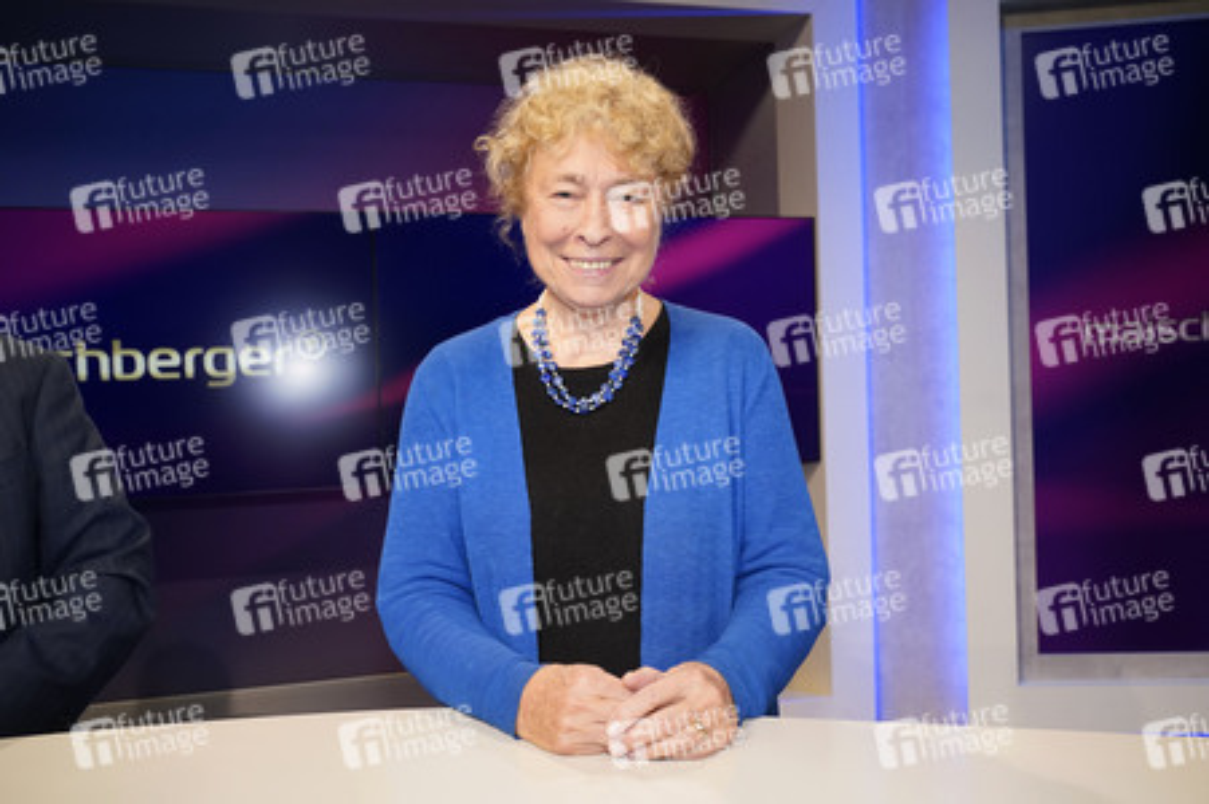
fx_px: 940
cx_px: 604
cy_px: 402
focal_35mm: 28
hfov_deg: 65.5
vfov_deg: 46.3
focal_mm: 28
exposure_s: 1/125
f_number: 5.6
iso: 2000
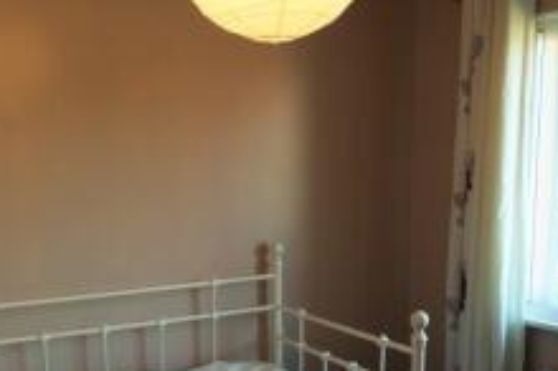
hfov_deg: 38.1
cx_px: 223
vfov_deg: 25.3
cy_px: 316
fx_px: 805
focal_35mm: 52
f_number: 2.4
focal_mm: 16
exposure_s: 1/60
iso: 100
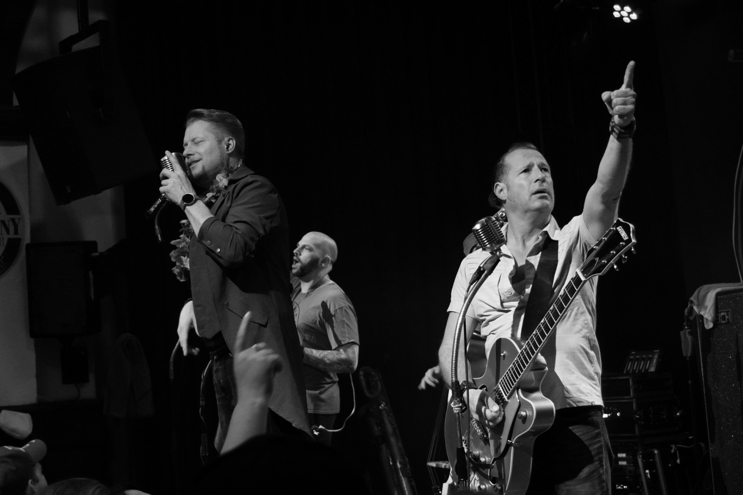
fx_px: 1331
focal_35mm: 64
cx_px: 372
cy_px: 248
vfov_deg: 21.1
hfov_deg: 31.2
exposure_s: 1/80
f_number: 5.6
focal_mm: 43
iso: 5000
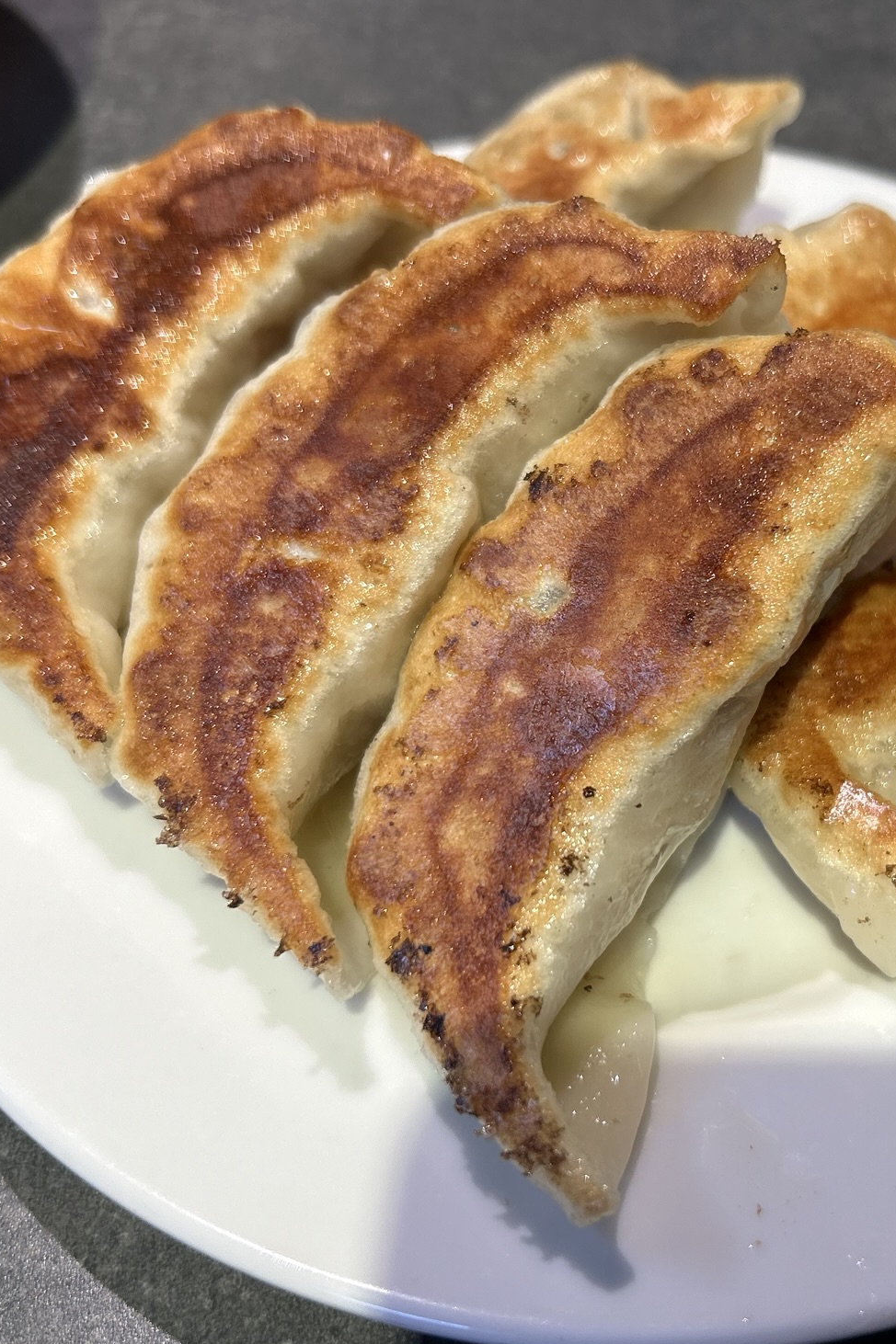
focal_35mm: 37
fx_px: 1382
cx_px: 623
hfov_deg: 35.4
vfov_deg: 51.9
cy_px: 667
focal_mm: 5.7
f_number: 1.5
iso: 50
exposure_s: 1/100
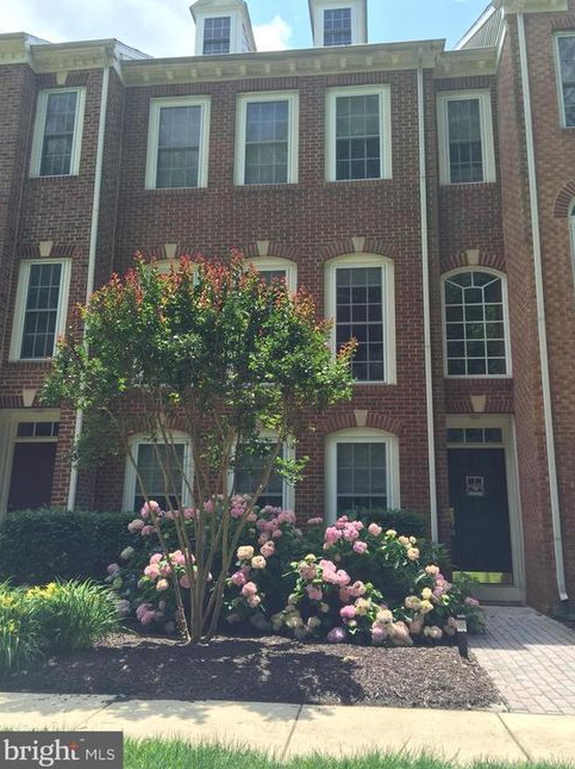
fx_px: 665
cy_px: 376
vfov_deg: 60.0
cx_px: 292
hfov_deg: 46.8
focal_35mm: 30
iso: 32
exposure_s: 1/732
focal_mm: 4.15
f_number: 2.2
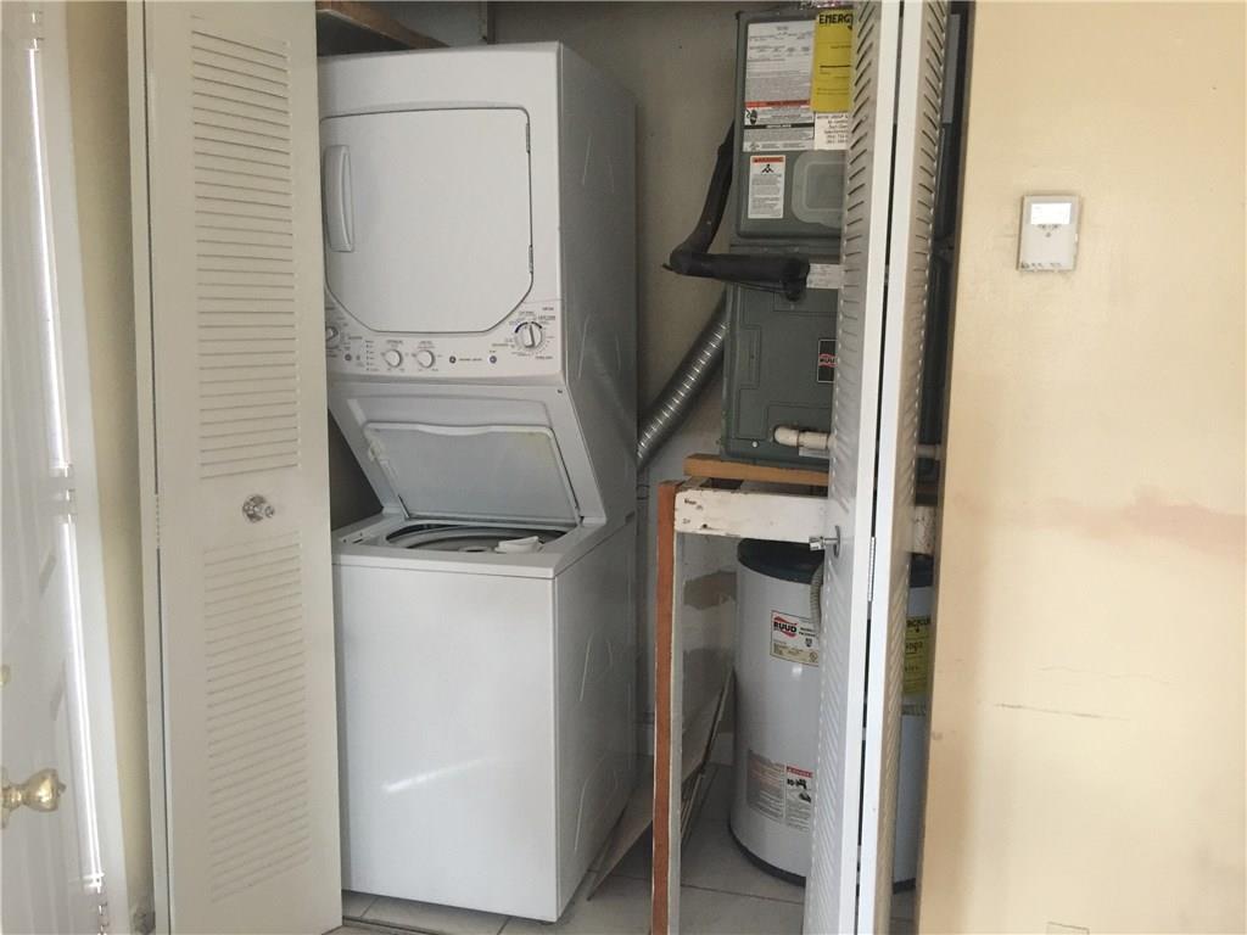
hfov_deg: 61.7
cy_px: 468
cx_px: 624
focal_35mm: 29
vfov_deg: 48.2
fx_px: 1045
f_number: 2.2
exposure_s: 1/10
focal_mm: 4.15
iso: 125
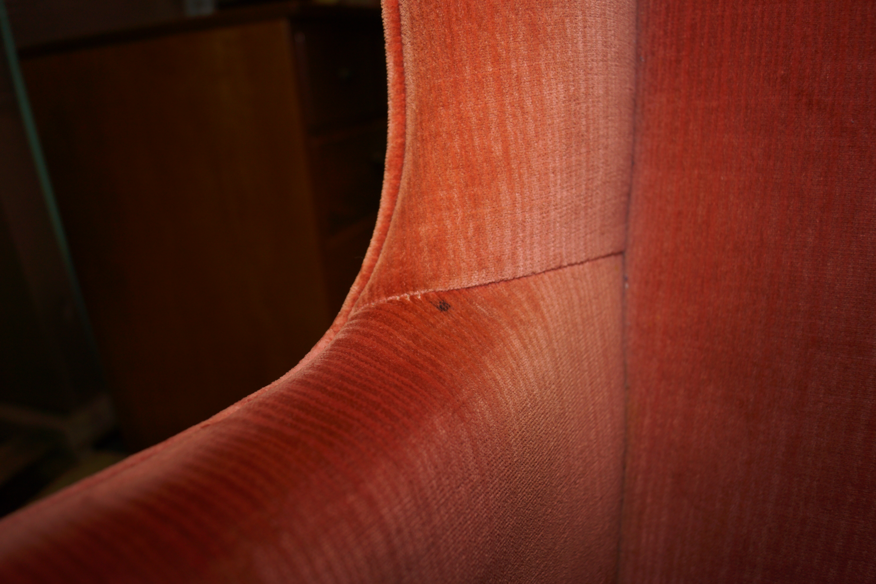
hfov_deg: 67.4
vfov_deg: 47.9
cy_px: 292
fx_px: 657
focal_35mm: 27
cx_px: 438
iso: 200
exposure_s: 1/80
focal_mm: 18
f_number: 3.5
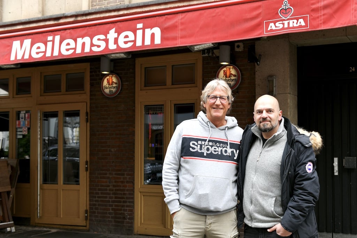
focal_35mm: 40
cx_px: 178
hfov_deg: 48.5
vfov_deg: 33.4
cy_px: 119
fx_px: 397
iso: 80
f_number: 4
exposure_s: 1/100
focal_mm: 40
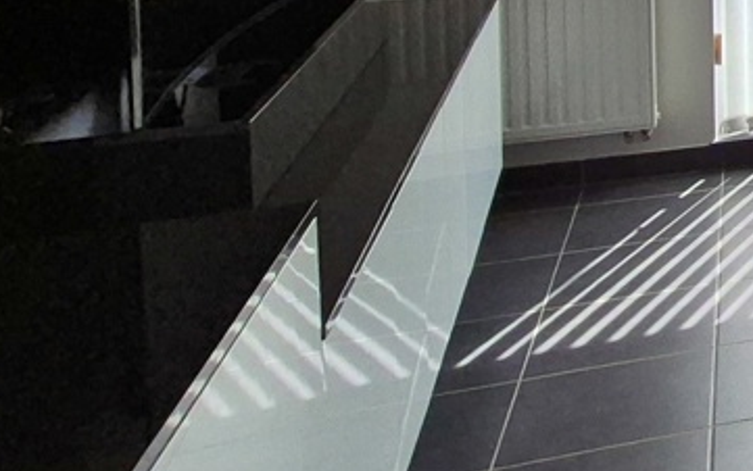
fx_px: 1252
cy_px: -221
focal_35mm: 61
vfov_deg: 18.9
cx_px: 1406
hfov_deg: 20.8
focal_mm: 2.2
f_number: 2.2
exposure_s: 1/1996
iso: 200
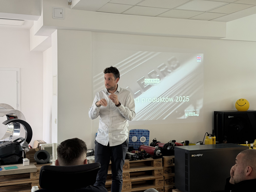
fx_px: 355
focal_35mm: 48
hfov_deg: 39.7
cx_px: 128
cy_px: 96
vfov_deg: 30.3
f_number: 1.78
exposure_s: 1/60
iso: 125
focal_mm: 6.76
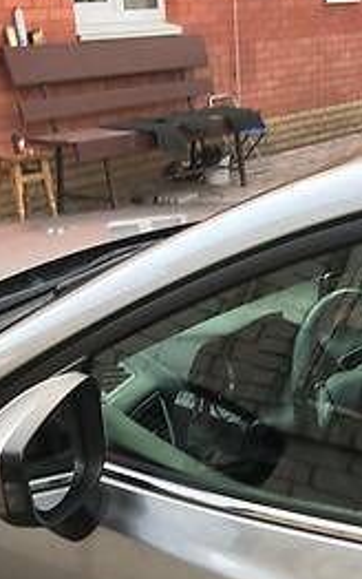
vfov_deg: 28.2
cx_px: 331
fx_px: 1072
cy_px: 594
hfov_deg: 18.8
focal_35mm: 68
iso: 25
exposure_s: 1/50
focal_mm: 4
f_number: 1.8
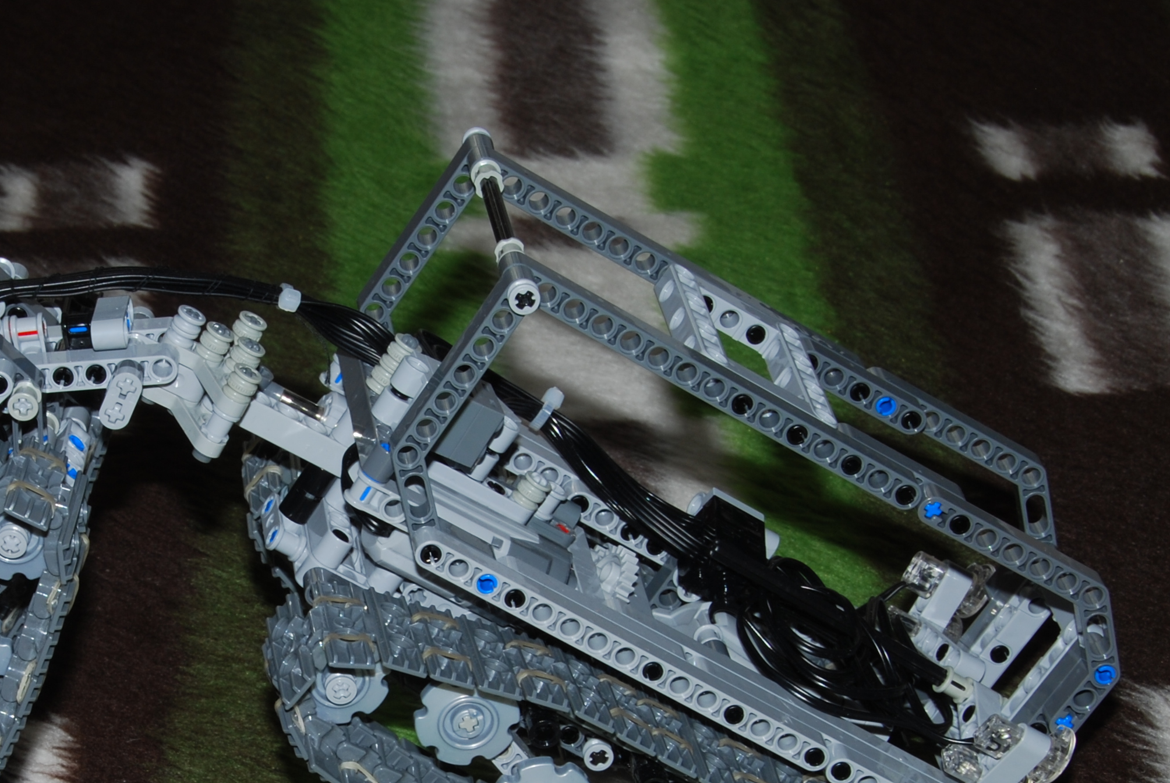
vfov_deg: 10.3
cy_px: 697
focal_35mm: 133
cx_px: 269
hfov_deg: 15.3
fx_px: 4328
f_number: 14
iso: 100
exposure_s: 1/60
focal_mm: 46
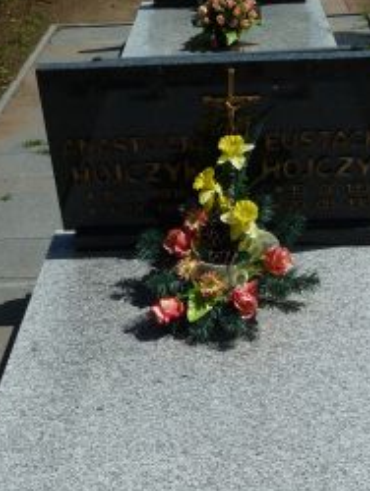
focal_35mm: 48
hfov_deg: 30.3
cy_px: 422
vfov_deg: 37.5
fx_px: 683
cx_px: 185
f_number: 5.6
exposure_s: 1/640
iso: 80
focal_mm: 4.1
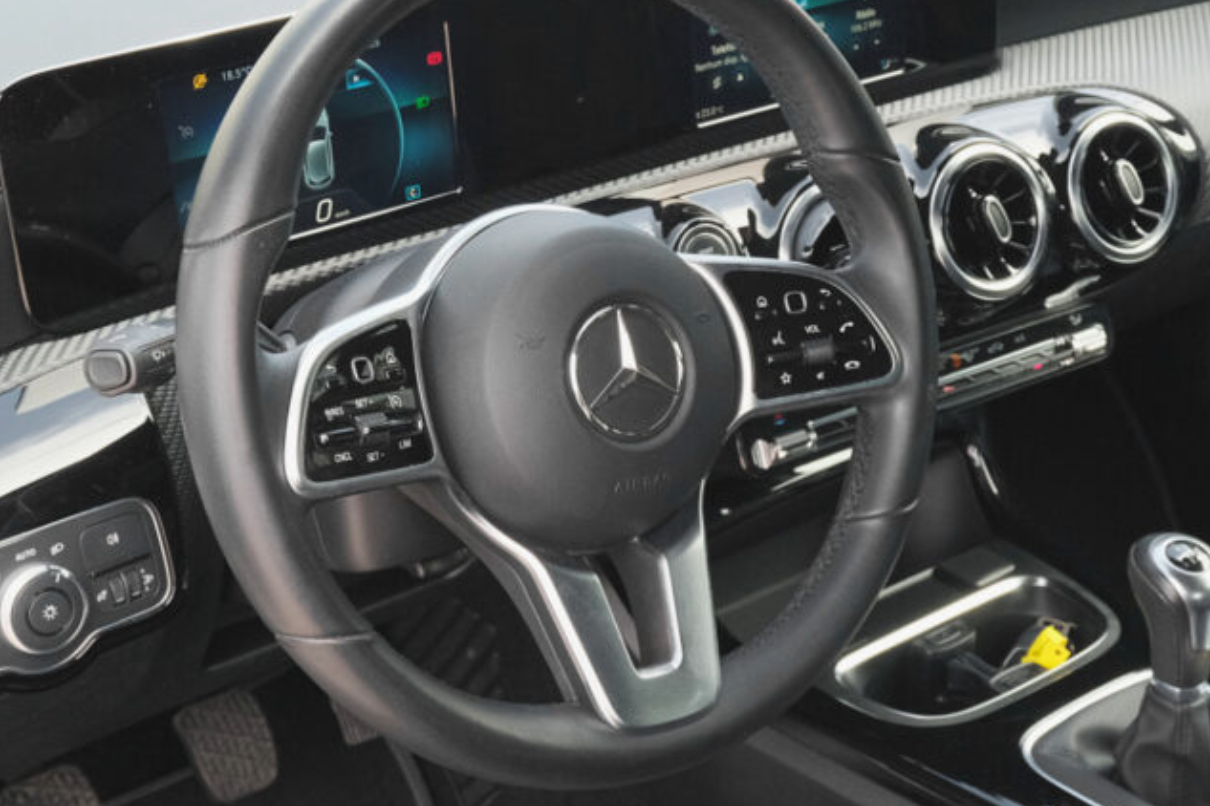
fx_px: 2285
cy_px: 459
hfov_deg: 29.6
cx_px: 713
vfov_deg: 20.0
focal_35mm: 68
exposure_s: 1/320
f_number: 8
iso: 2500
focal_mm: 28
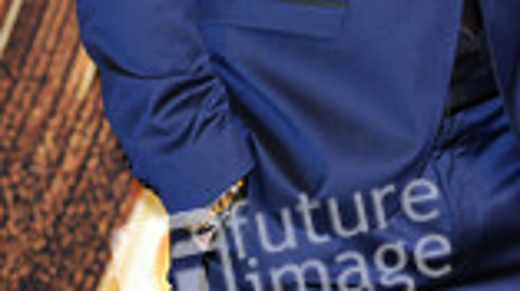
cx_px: 379
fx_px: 4960
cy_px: -238
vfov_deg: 3.3
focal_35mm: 360
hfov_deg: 6.0
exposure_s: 1/200
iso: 800
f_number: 5
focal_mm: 135
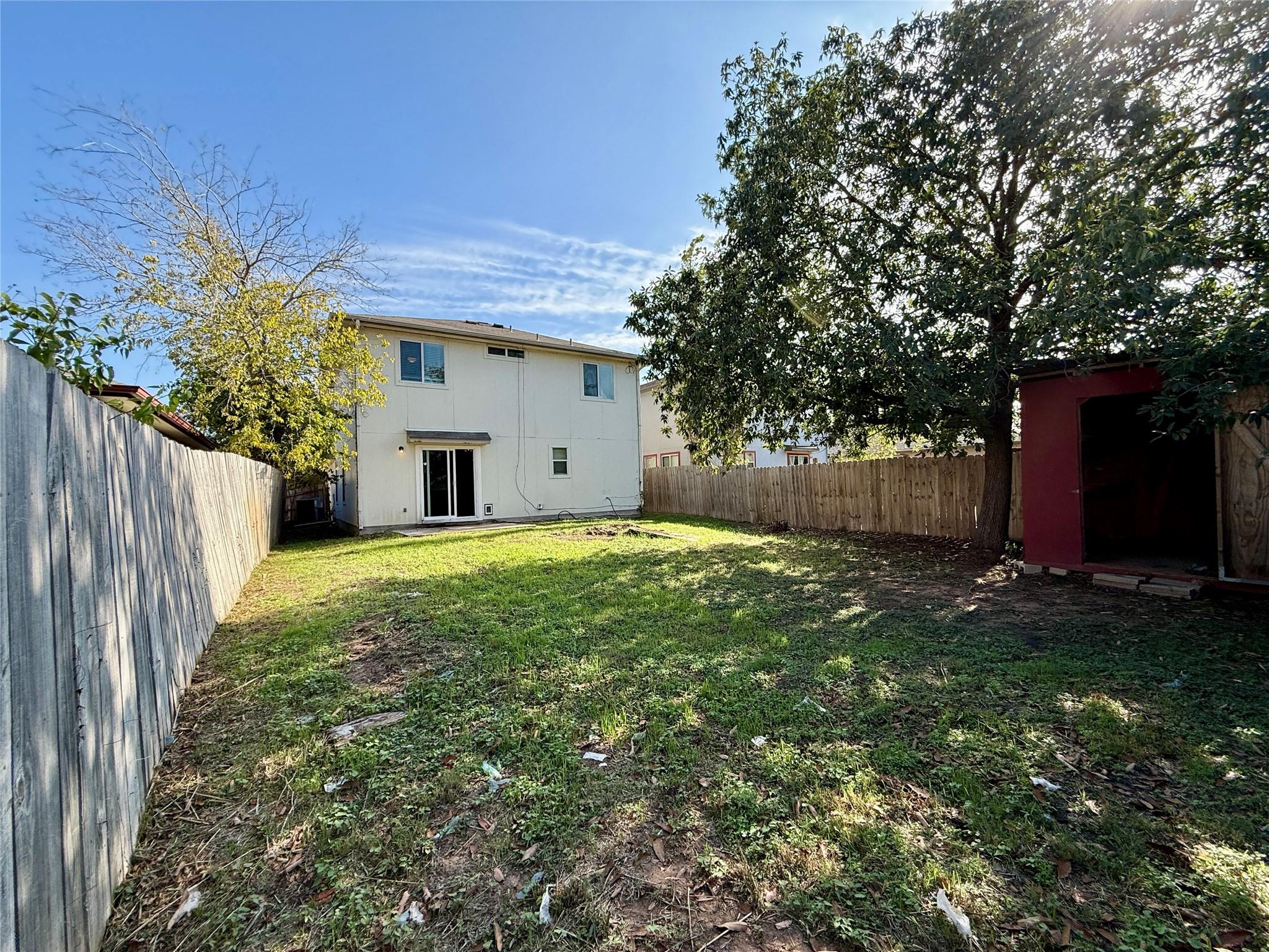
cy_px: 476
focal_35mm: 14
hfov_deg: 102.1
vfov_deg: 85.7
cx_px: 634
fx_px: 513
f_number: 2.2
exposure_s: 1/1001
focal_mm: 2.22
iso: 64
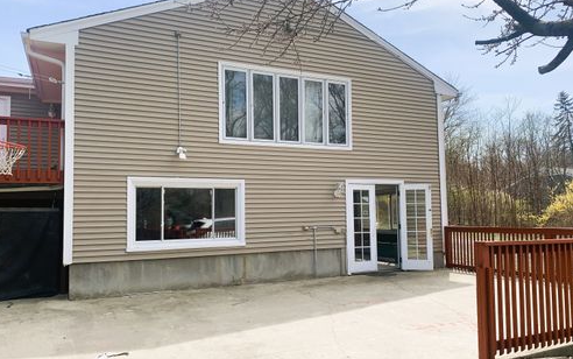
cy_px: 187
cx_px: 284
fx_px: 437
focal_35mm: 28
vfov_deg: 44.6
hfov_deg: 66.4
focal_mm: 4.25
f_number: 1.8
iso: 25
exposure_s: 1/1447
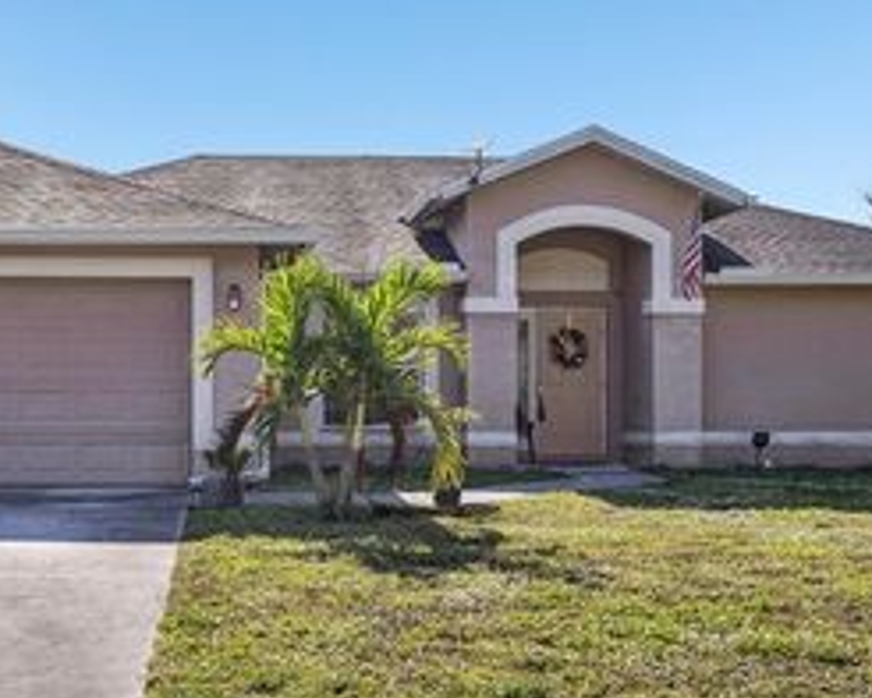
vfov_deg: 25.0
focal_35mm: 61
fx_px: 1575
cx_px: 337
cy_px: 296
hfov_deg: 30.8
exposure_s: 1/250
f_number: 8
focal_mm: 32
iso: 100
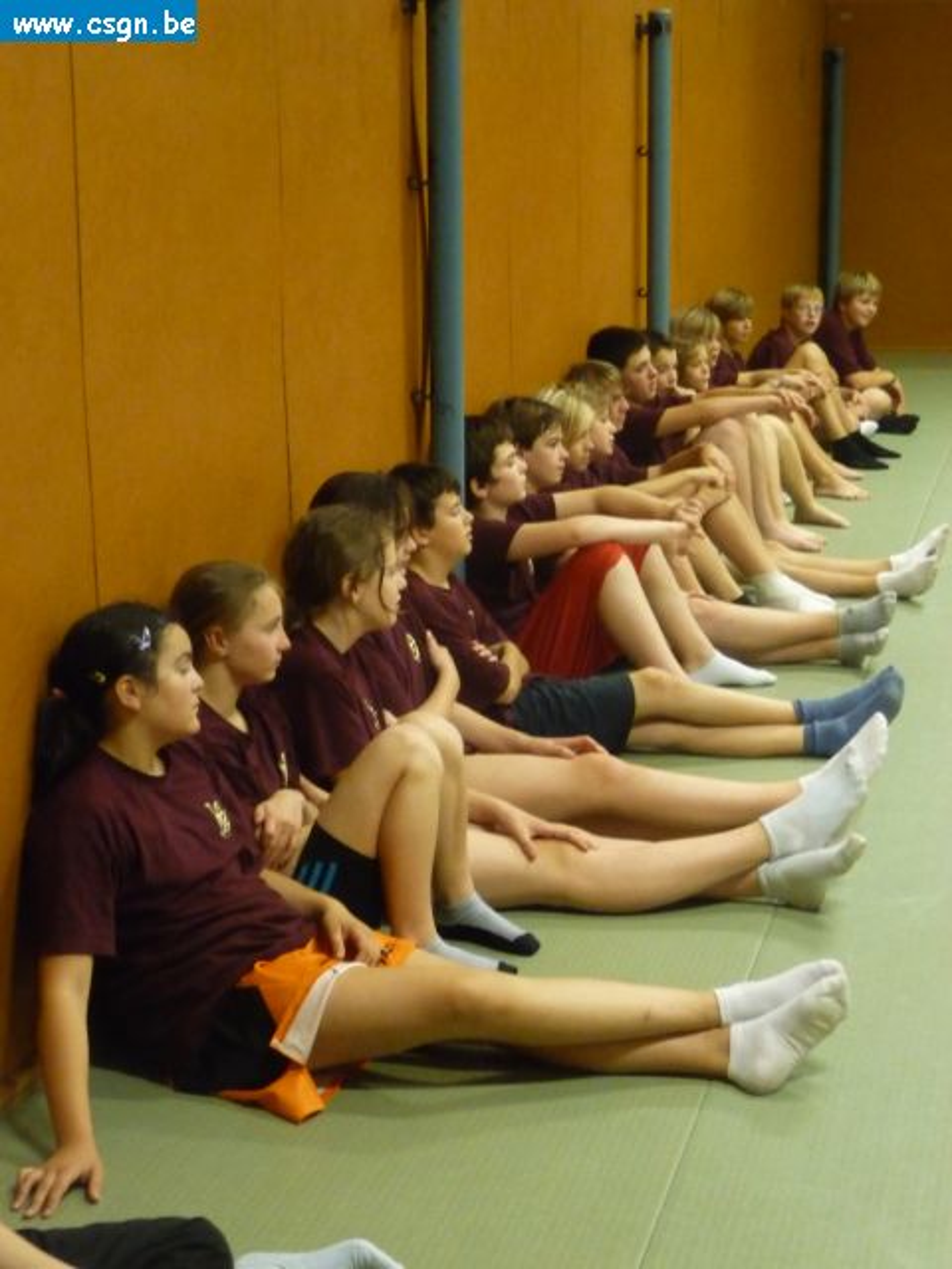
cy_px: 634
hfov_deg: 23.7
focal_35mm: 62
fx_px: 2273
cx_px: 476
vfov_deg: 31.2
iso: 800
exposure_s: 1/10
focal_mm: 10.5
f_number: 4.5
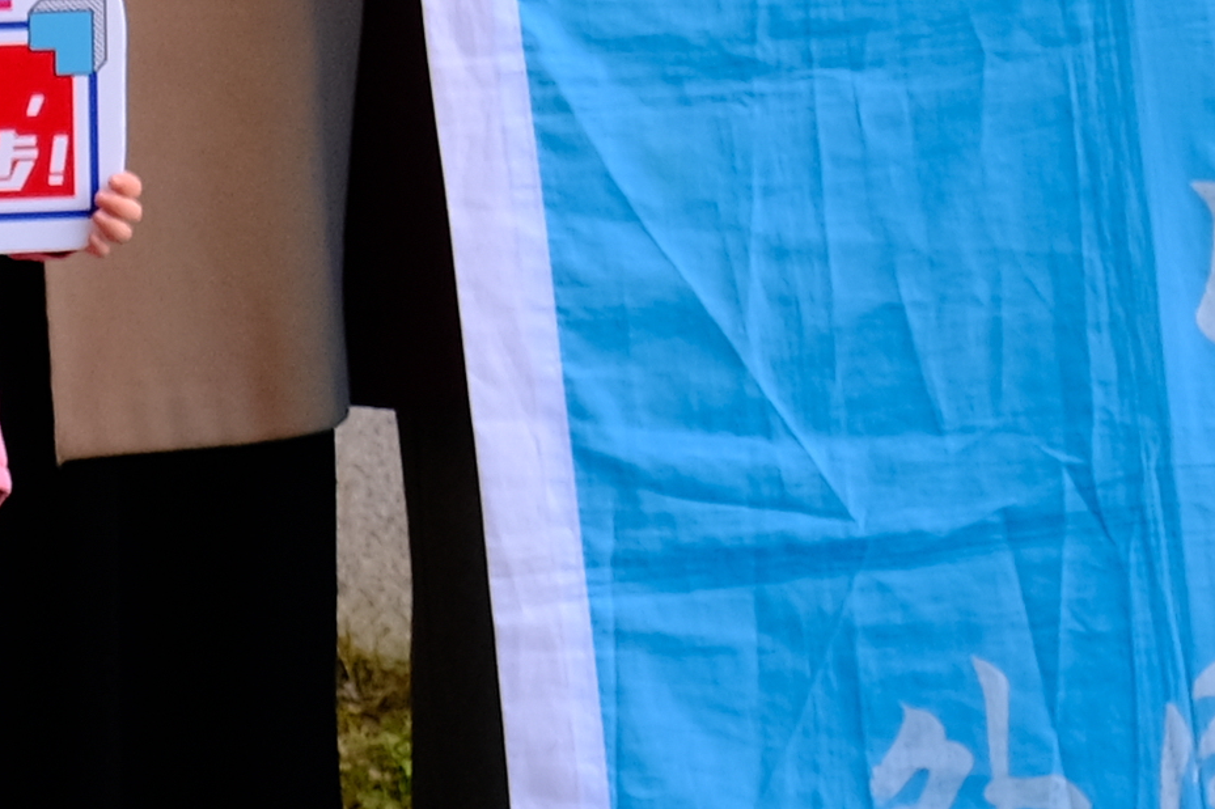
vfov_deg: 5.9
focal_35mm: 222
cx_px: 1012
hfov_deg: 9.2
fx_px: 7489
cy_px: -1240
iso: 320
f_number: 5.6
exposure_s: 1/200
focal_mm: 22.3
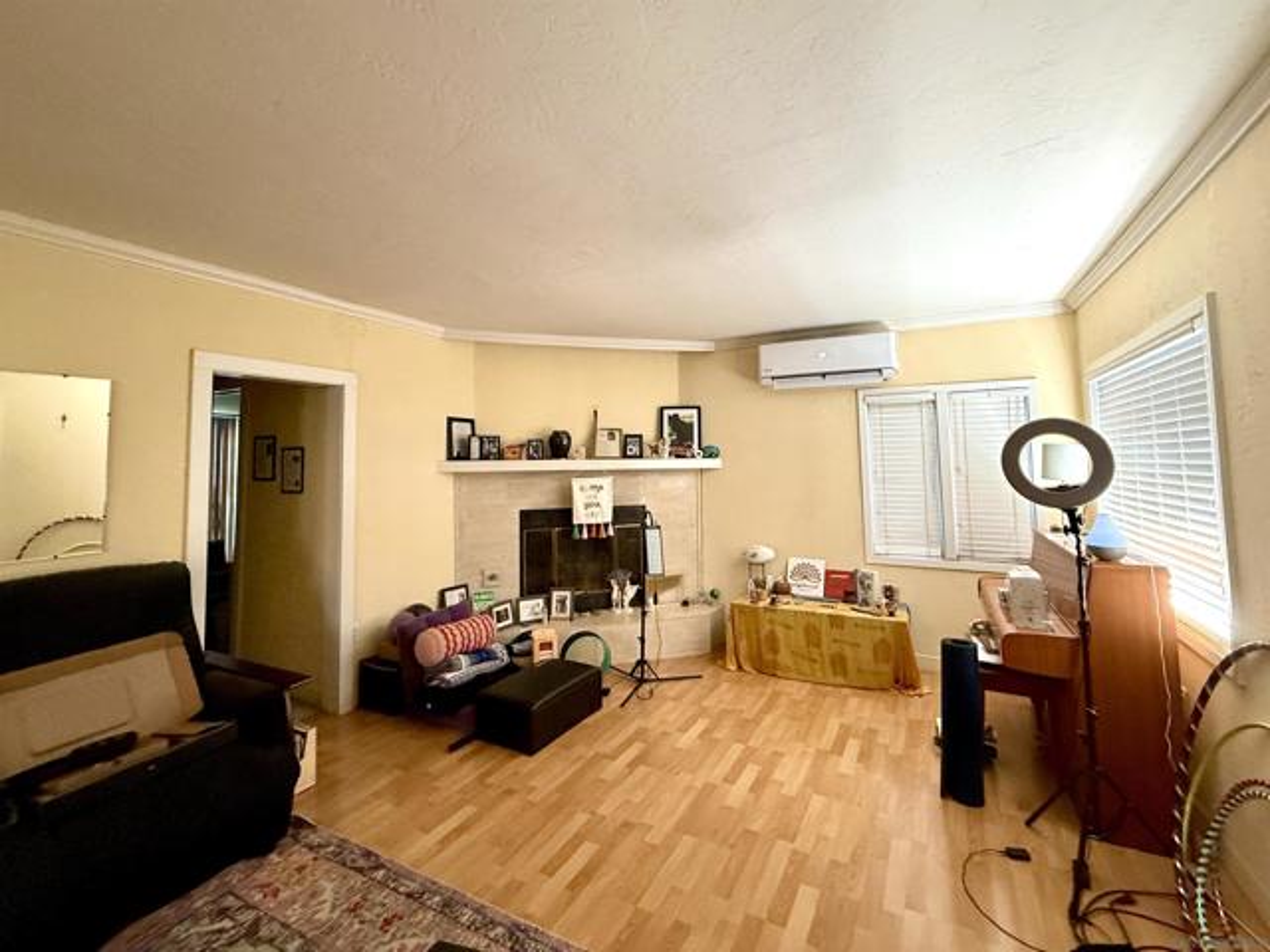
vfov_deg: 85.7
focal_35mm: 14
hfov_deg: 102.1
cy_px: 476
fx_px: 514
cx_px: 635
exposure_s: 1/60
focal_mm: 2.22
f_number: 2.2
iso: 500
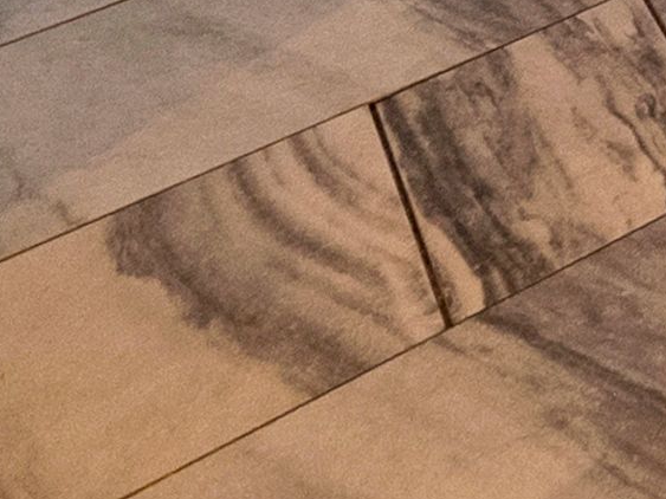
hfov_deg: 12.8
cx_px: 1818
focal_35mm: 87
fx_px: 1673
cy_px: -1007
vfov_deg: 10.9
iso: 1000
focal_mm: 12
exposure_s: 2
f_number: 8
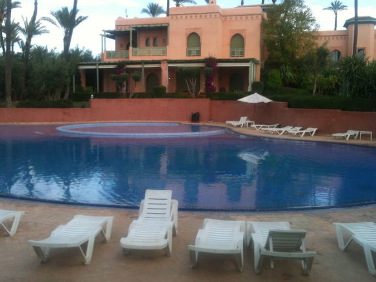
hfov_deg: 45.7
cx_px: 170
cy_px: 133
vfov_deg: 35.1
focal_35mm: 41
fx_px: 445
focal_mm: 3.85
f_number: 2.8
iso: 64
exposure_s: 1/509
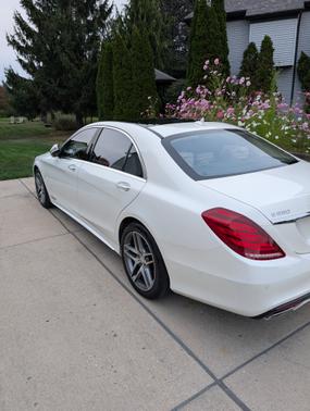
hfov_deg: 57.0
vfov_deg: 71.5
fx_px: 286
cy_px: 206
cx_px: 155
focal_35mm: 24
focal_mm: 6.9
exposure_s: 1/108
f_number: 1.68
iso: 107
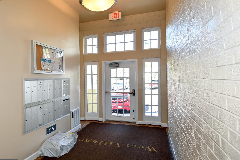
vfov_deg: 64.5
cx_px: 117
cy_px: 83
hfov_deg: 86.9
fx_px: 127
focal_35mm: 19
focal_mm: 12
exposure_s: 1/60
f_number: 4
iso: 200
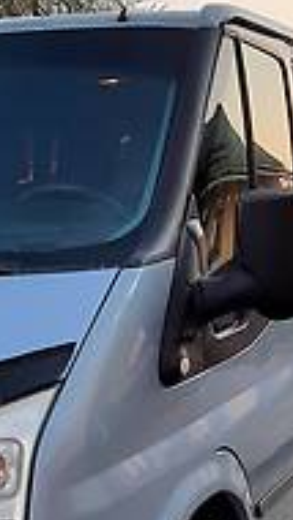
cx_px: 58
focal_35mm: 86
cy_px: 348
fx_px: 1187
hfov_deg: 14.0
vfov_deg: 24.6
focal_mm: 4.6
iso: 32
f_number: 2
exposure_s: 1/50
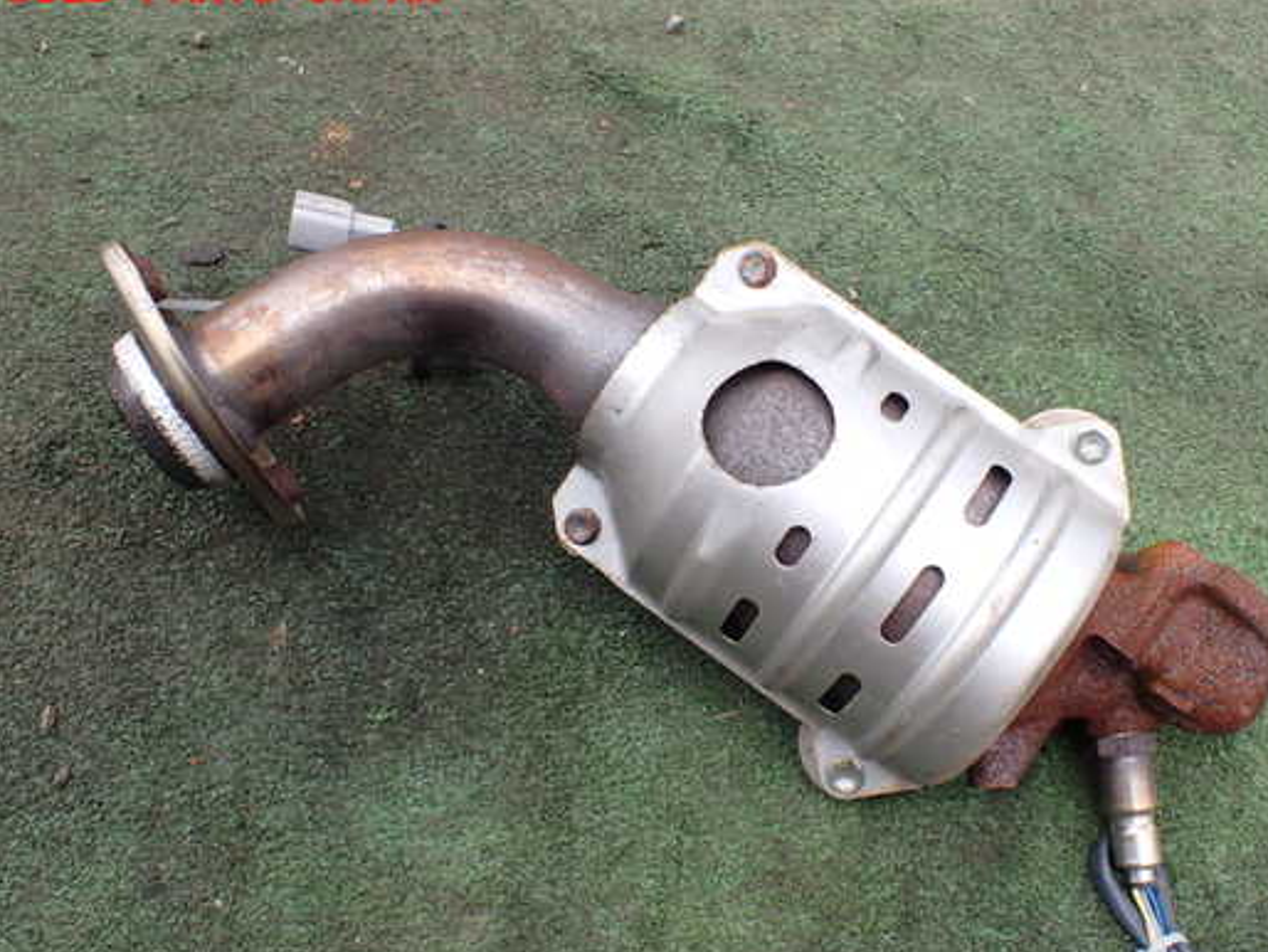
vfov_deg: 40.7
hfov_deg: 52.4
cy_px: 511
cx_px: 733
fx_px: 1283
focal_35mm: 35
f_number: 3.2
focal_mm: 5.4
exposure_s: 1/400
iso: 100
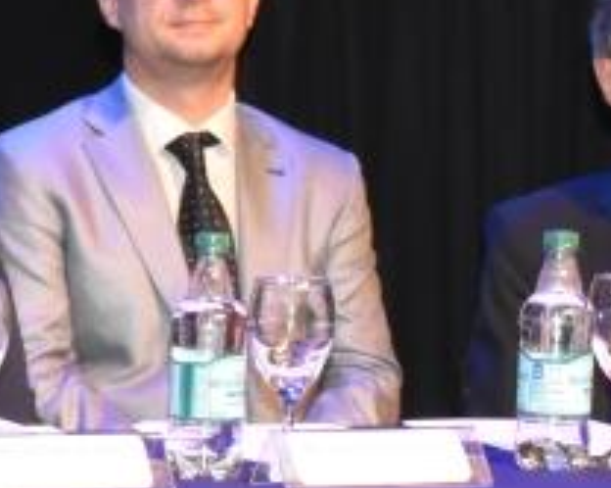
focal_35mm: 236
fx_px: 4264
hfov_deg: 8.0
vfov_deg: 6.5
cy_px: 263
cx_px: -306
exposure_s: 1/80
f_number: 7.1
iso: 3200
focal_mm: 34
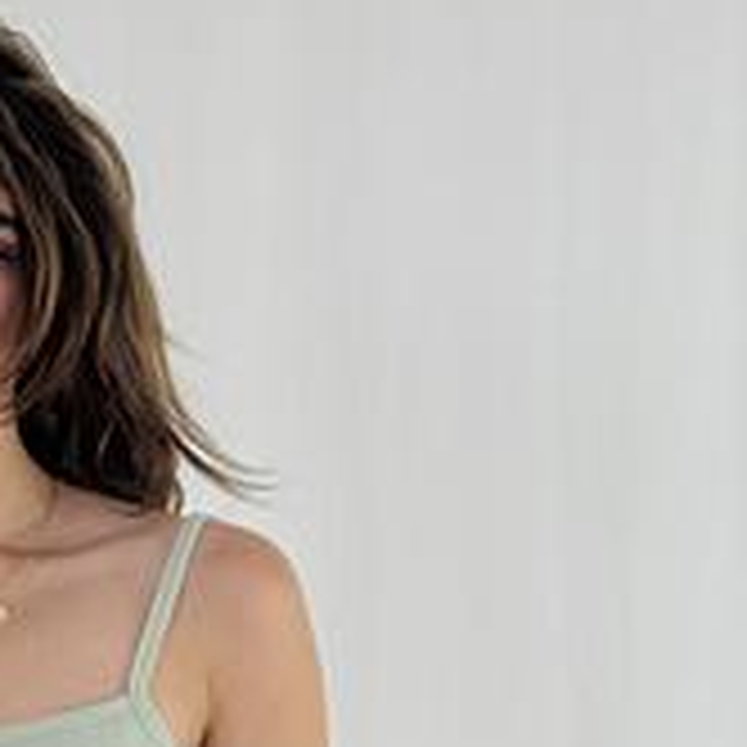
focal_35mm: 136
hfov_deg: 12.7
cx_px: -9
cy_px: 929
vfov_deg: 12.5
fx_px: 3320
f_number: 1.78
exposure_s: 1/181
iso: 64
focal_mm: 6.76
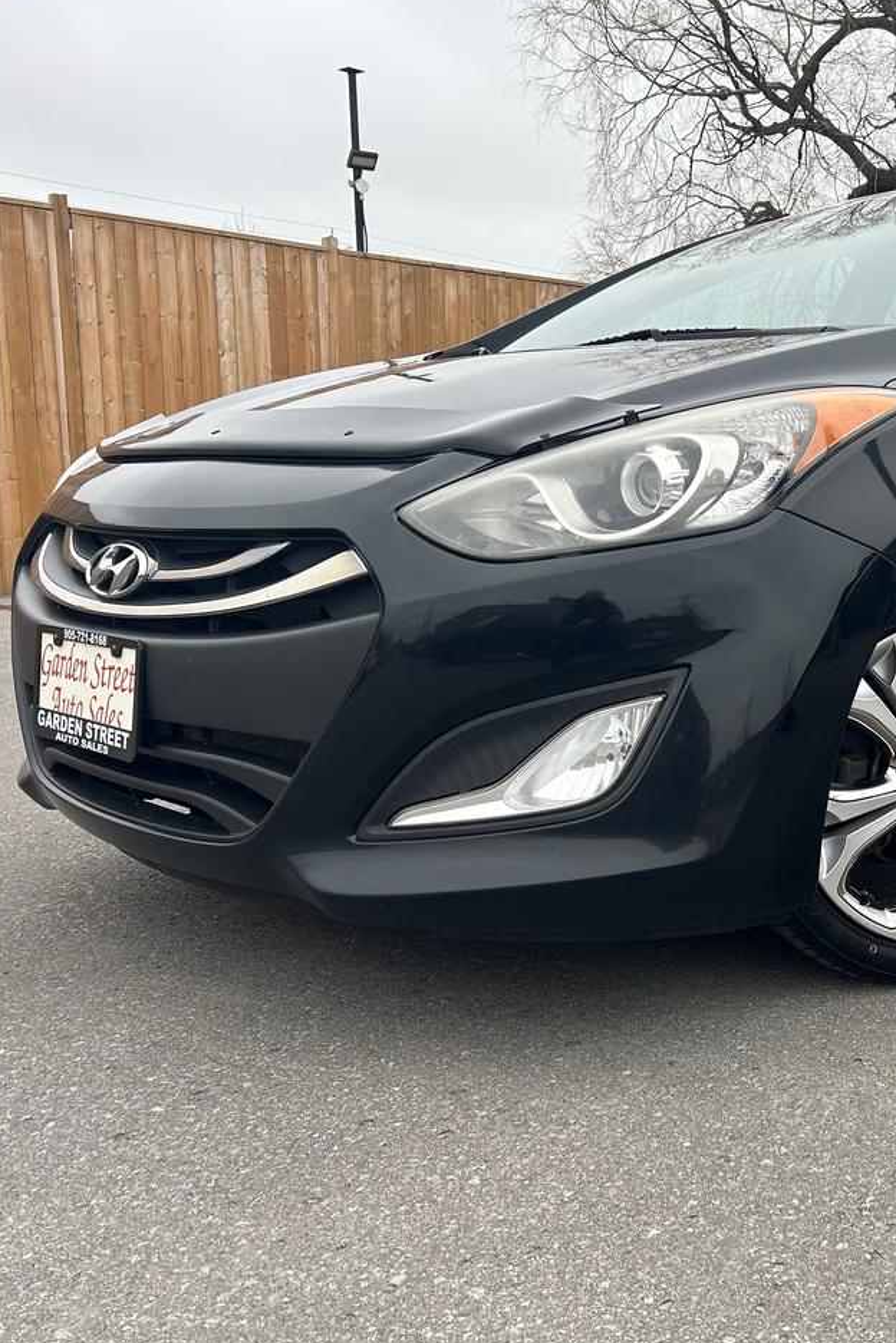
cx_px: 839
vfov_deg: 51.9
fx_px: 1380
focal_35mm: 37
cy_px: 674
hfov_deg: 33.7
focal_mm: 5.7
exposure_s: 1/621
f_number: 1.5
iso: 50
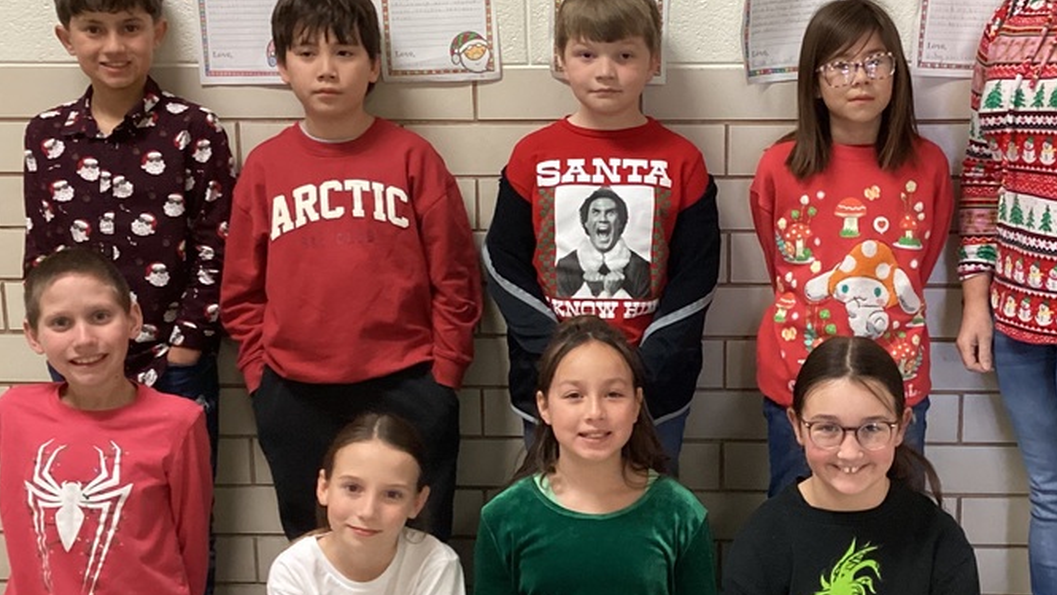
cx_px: 658
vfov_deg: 23.0
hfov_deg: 39.6
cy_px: 337
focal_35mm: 52
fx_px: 1457
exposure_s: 1/40
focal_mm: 3.3
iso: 320
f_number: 2.4
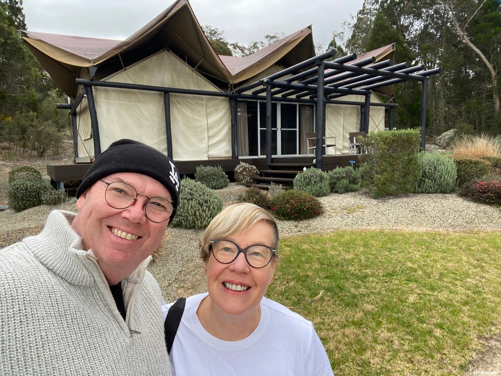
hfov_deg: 73.9
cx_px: 250
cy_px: 188
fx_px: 333
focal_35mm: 23
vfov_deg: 58.9
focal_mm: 2.71
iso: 25
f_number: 2.2
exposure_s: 1/189
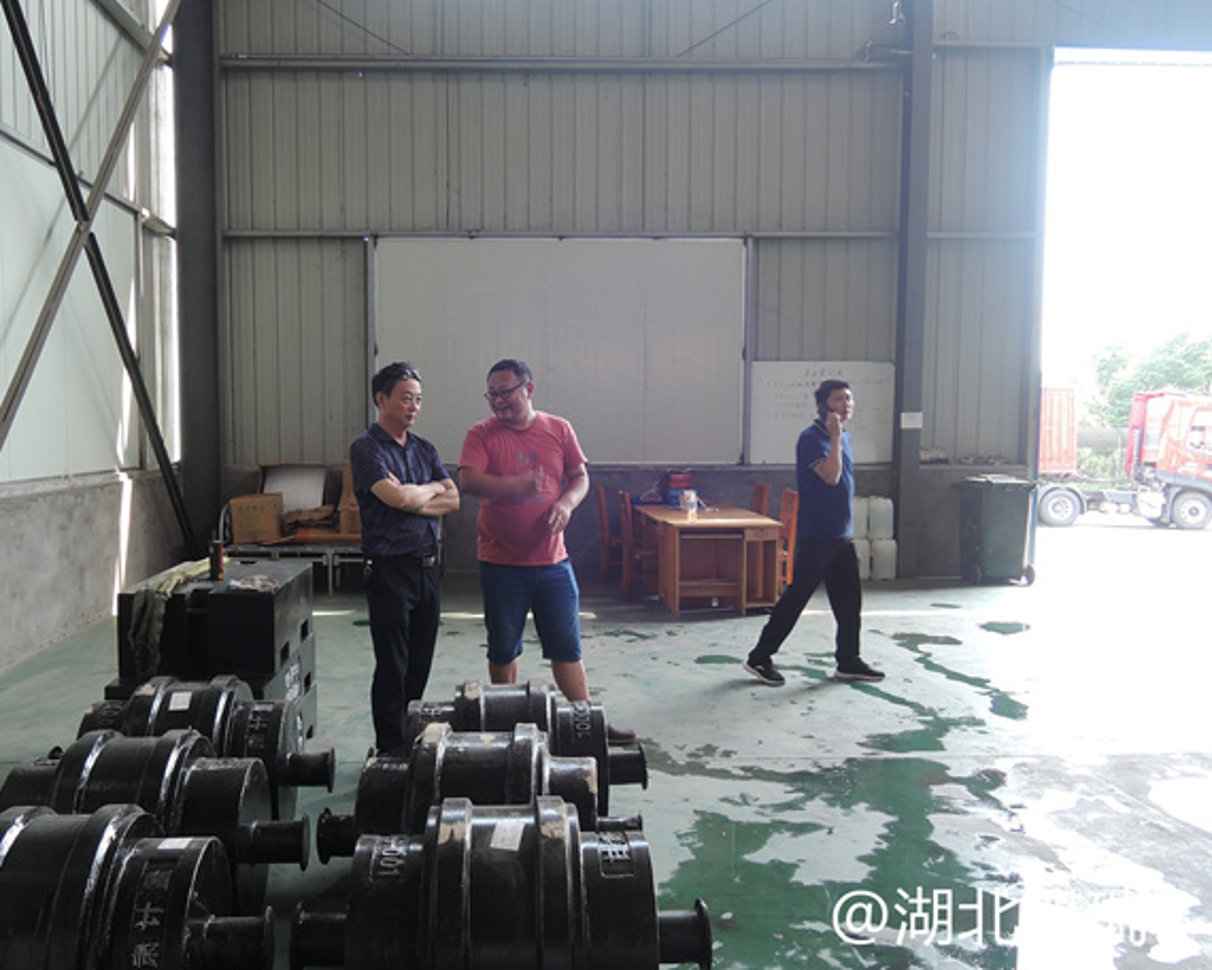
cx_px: 510
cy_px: 512
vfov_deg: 48.5
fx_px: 1076
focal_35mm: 30
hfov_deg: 58.5
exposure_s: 1/40
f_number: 2.8
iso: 80
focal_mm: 5.1
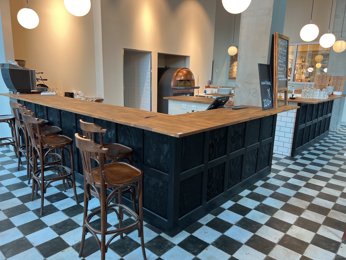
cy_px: 130
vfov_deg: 53.1
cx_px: 173
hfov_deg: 67.3
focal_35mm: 26
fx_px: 260
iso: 100
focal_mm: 5.7
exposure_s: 1/50
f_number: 1.5
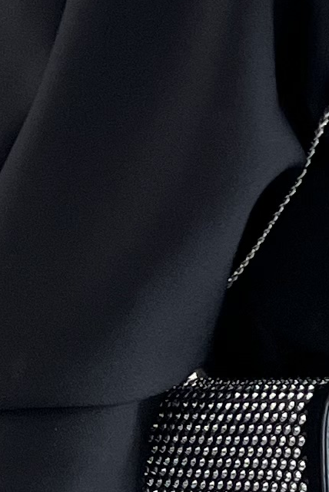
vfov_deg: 12.0
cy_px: 33
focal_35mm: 170
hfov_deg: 7.8
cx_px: 614
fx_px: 2328
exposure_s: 1/50
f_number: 1.5
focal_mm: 5.7
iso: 160
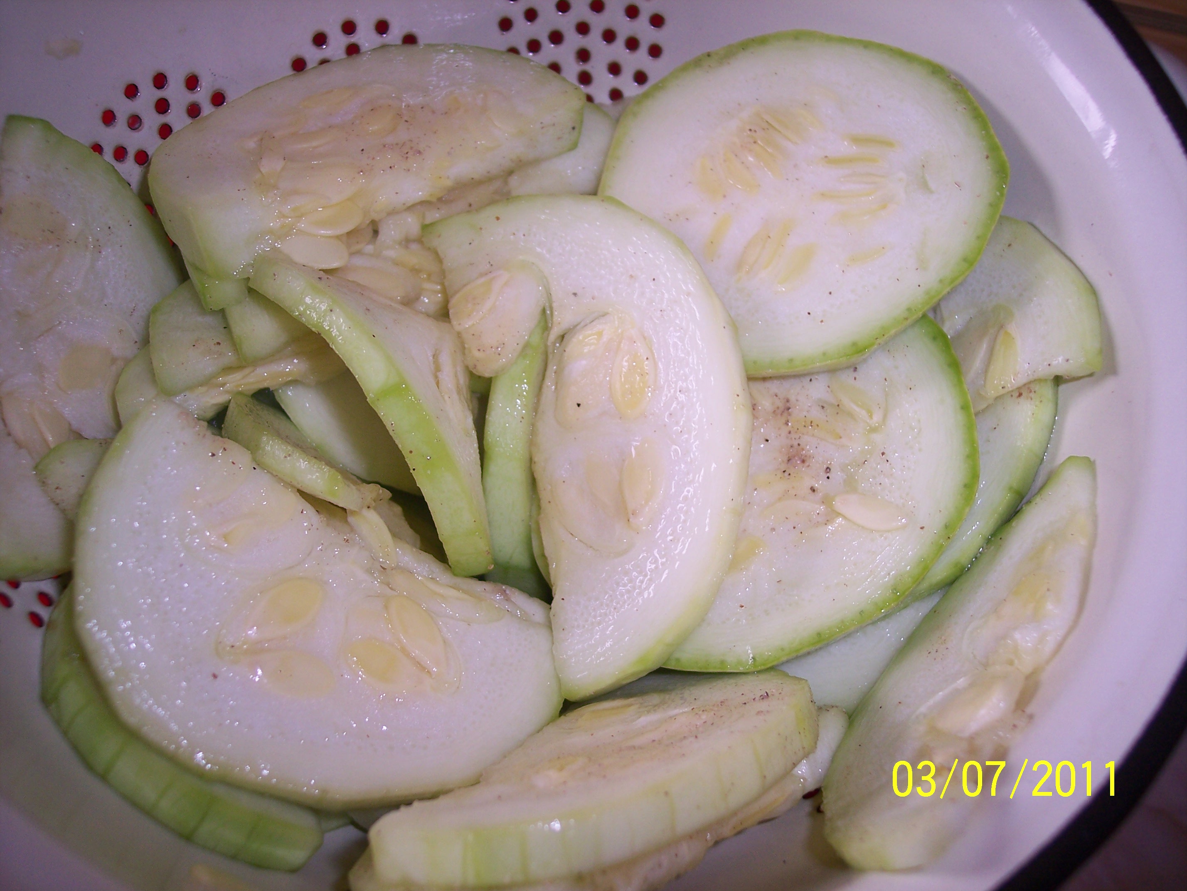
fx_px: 1337
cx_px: 594
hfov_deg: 47.9
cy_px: 446
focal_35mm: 39
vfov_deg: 36.8
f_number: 2.8
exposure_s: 1/60
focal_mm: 8
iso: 100
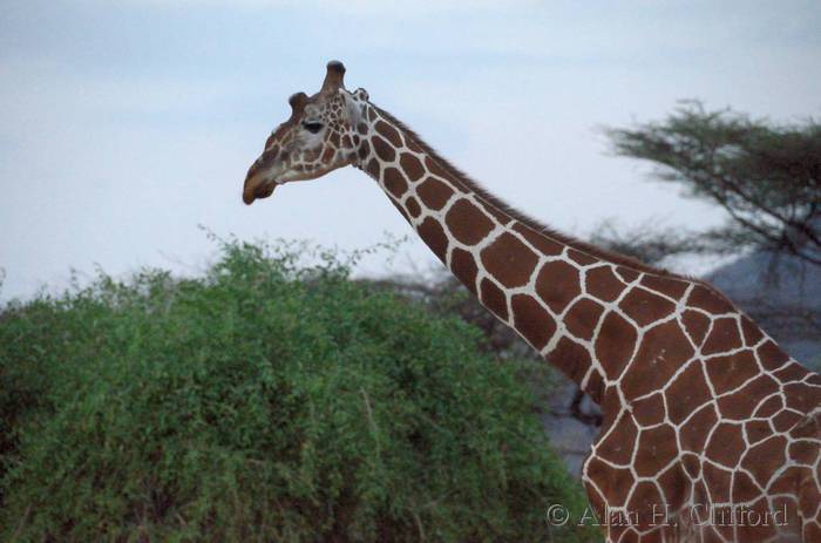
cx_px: 410
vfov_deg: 4.6
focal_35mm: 300
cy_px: 272
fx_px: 6825
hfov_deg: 6.9
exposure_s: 1/400
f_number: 5.6
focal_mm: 200
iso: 6400
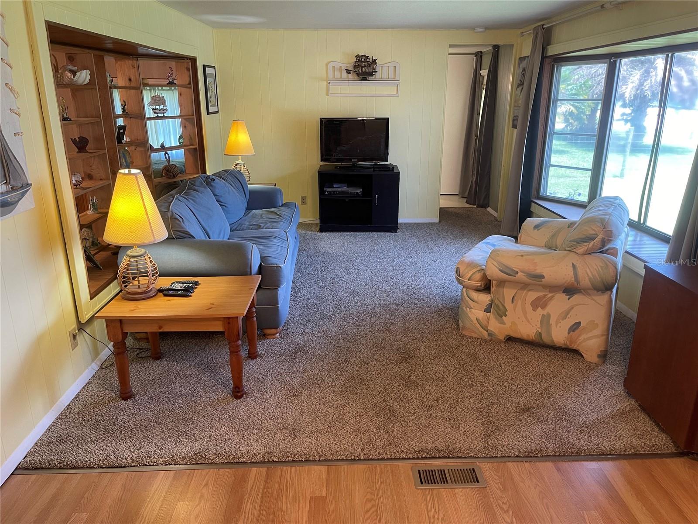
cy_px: 262
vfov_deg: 54.9
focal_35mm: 25
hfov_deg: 69.4
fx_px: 504
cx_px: 349
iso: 160
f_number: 1.6
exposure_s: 1/60
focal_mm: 5.1
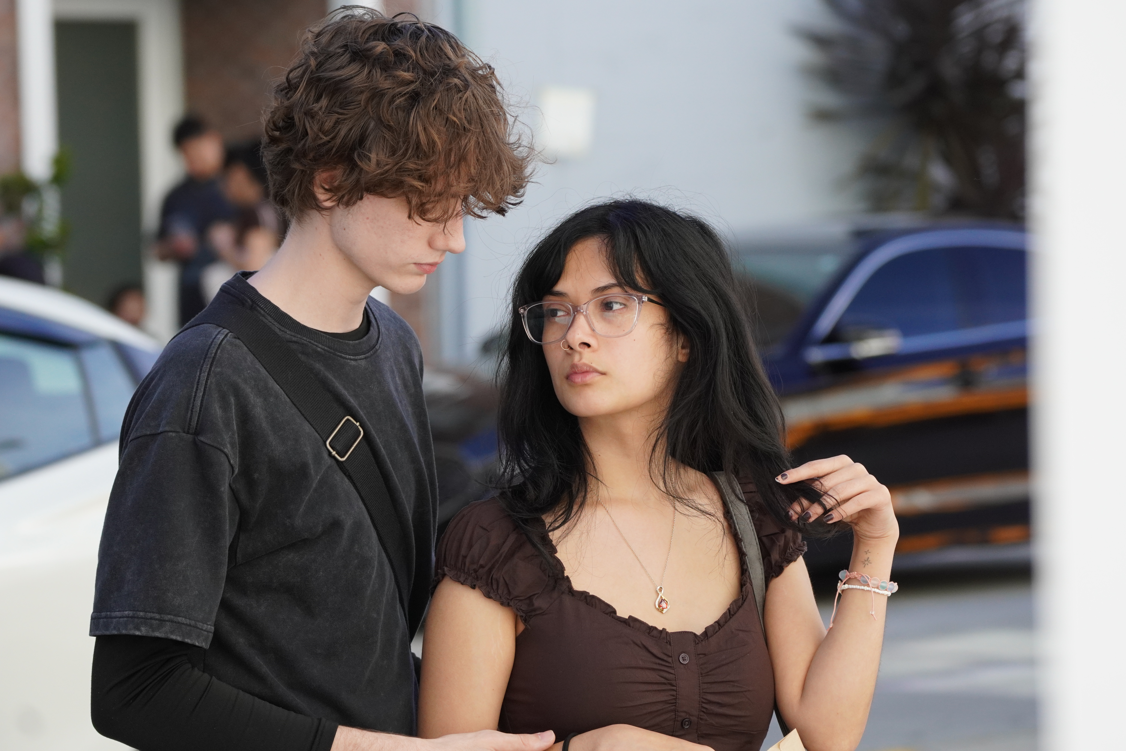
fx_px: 6380
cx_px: 563
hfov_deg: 10.1
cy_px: 376
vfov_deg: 6.7
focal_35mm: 204
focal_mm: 136
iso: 800
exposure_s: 1/1000
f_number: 5.6
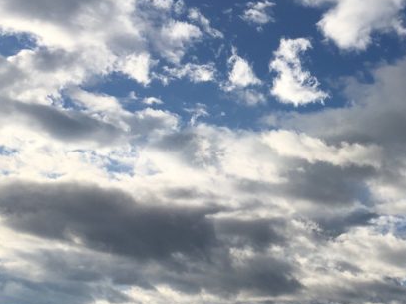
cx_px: 349
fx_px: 856
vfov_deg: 20.1
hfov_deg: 26.0
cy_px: 198
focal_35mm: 73
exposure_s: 1/4808
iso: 25
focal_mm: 4.15
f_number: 2.2
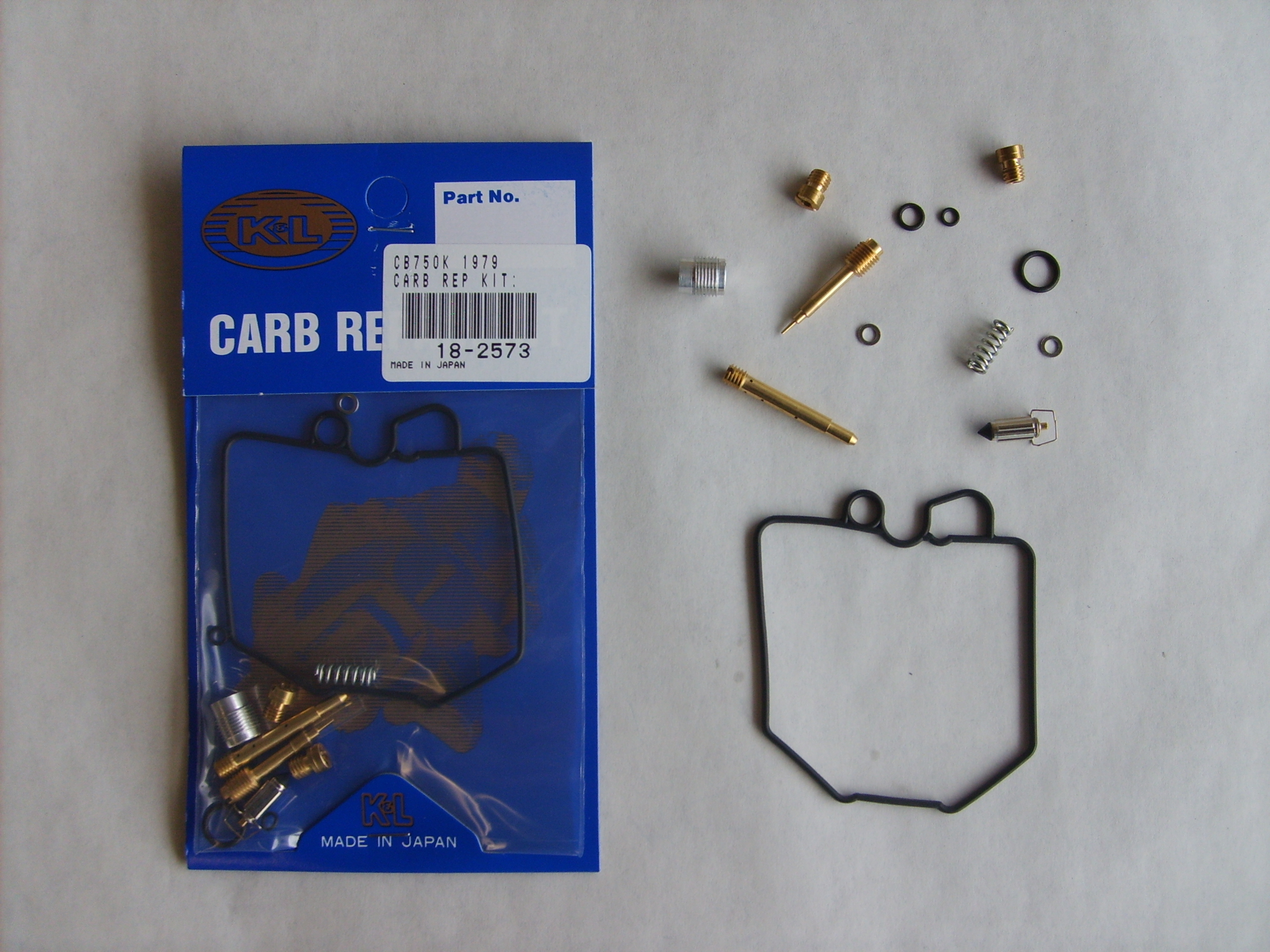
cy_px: 476
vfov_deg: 40.7
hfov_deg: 52.6
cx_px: 635
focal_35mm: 35
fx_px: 1284
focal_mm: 5.8
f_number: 2.8
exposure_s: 1/90
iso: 50
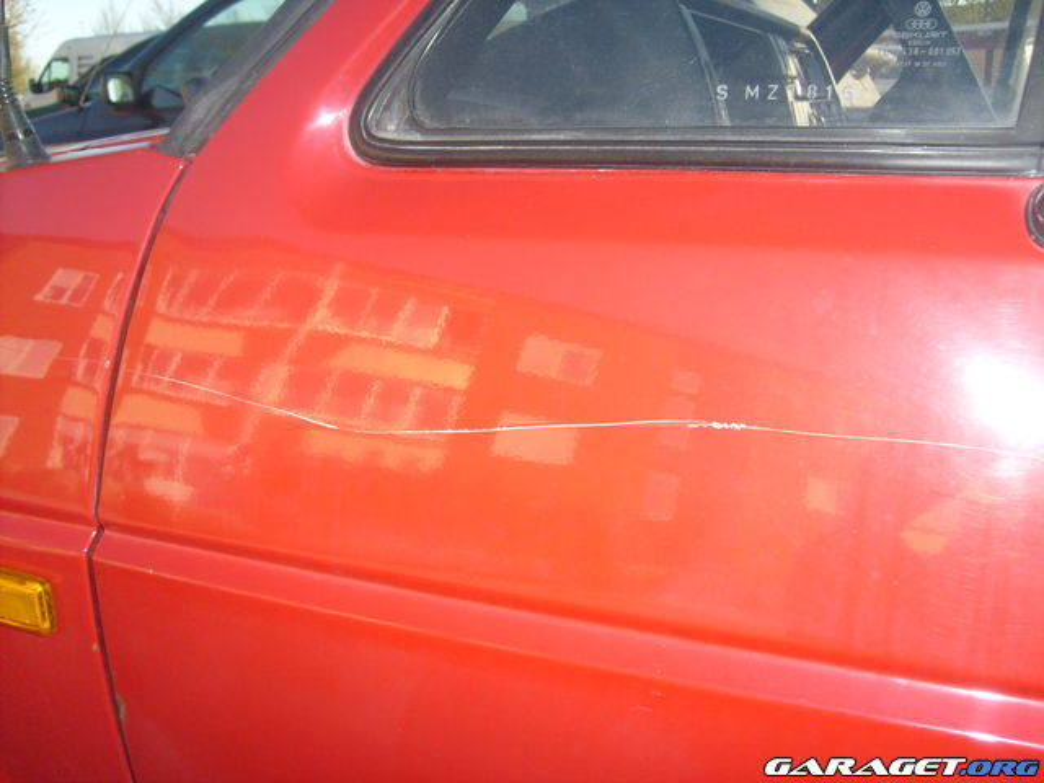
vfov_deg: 40.7
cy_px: 392
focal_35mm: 35
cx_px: 522
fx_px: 1056
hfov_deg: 52.6
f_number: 2.8
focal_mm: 5.8
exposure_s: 1/500
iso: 100
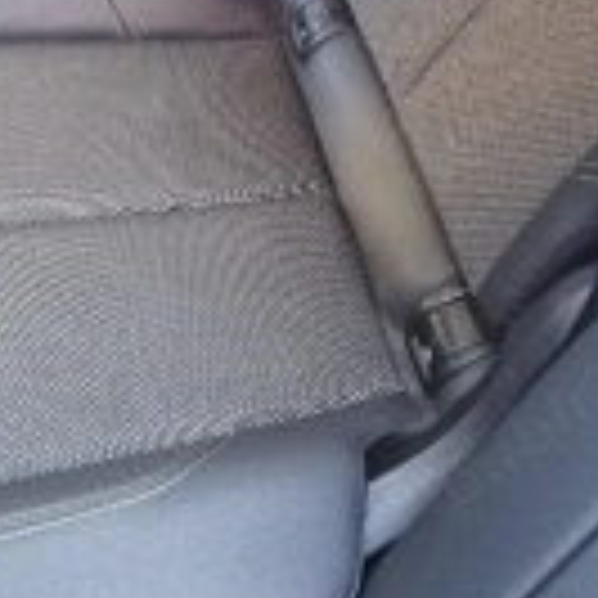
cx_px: 324
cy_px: -247
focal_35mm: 61
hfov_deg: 28.1
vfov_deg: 23.6
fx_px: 1192
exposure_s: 1/100
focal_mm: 6.4
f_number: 1.8
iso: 640
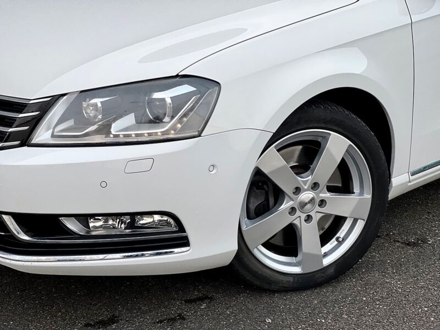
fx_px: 979
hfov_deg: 25.3
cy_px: 165
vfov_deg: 19.1
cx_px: 220
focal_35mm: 77
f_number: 2.8
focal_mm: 9
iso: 200
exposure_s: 1/121
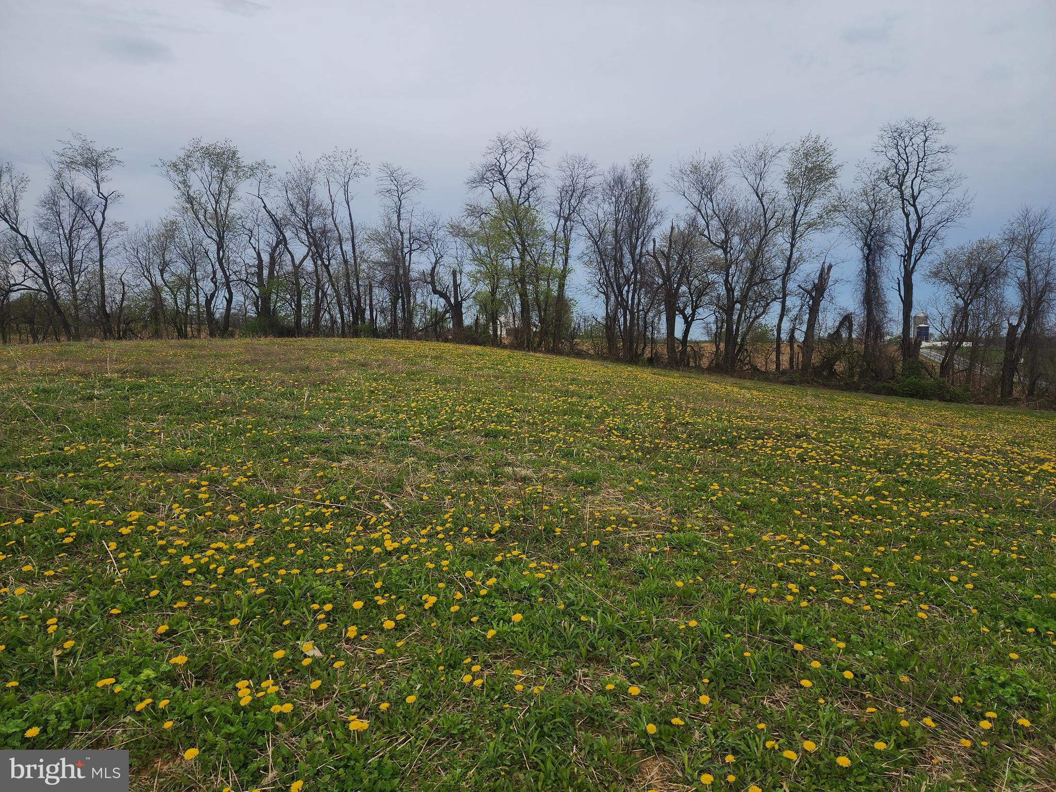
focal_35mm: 23
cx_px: 528
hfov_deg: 73.9
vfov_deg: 58.9
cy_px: 396
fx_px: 702
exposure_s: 1/792
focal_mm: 6.4
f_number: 1.8
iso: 12
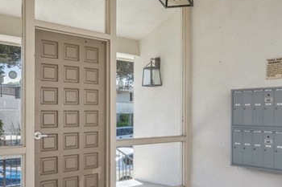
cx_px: 161
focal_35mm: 41
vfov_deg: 32.5
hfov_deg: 47.3
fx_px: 321
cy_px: 107
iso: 100
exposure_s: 1/40
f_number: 11
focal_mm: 14
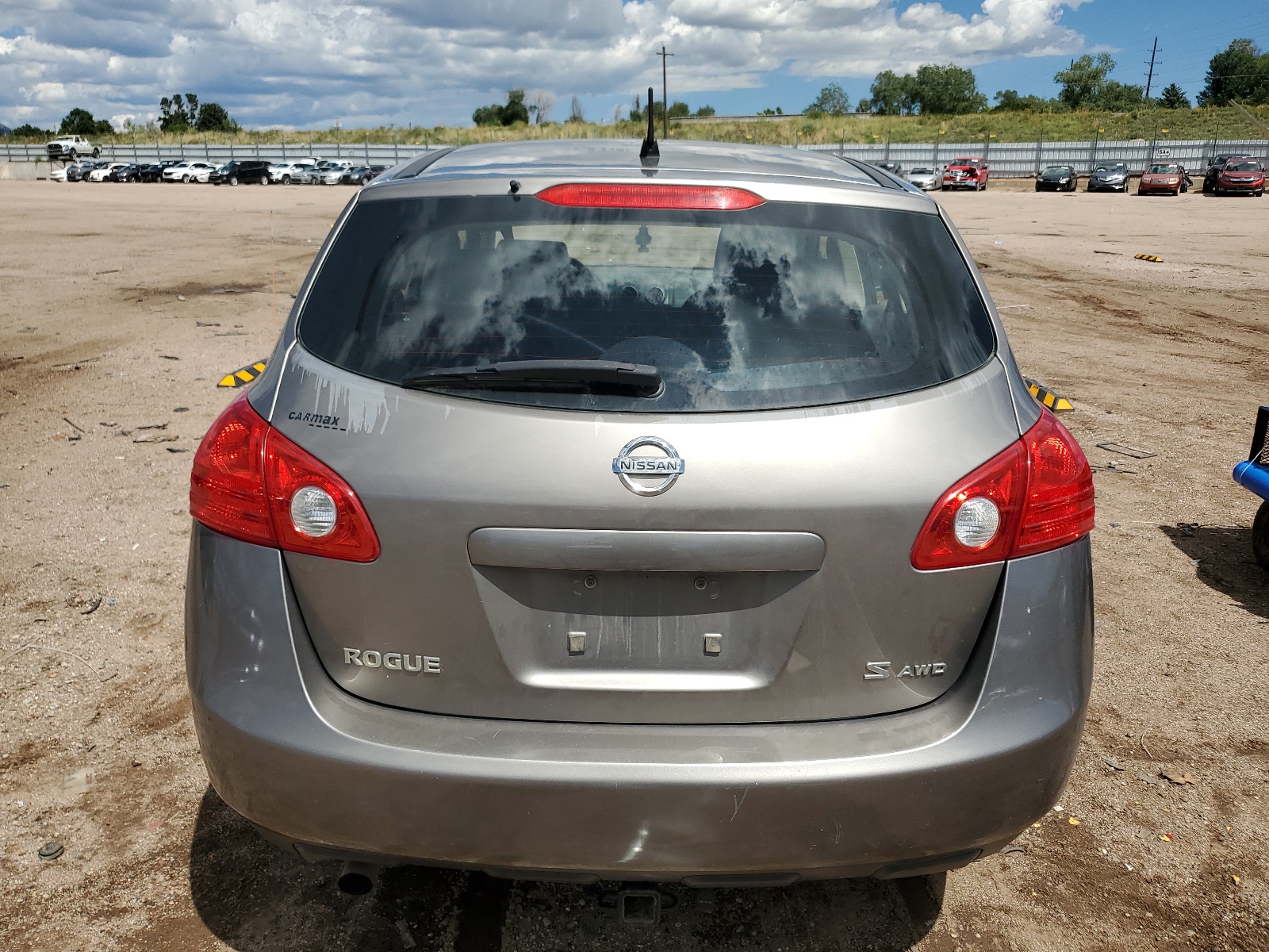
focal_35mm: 26
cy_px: 476
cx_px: 634
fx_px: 953
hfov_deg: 67.3
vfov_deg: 53.1
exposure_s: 1/5000
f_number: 1.5
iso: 50
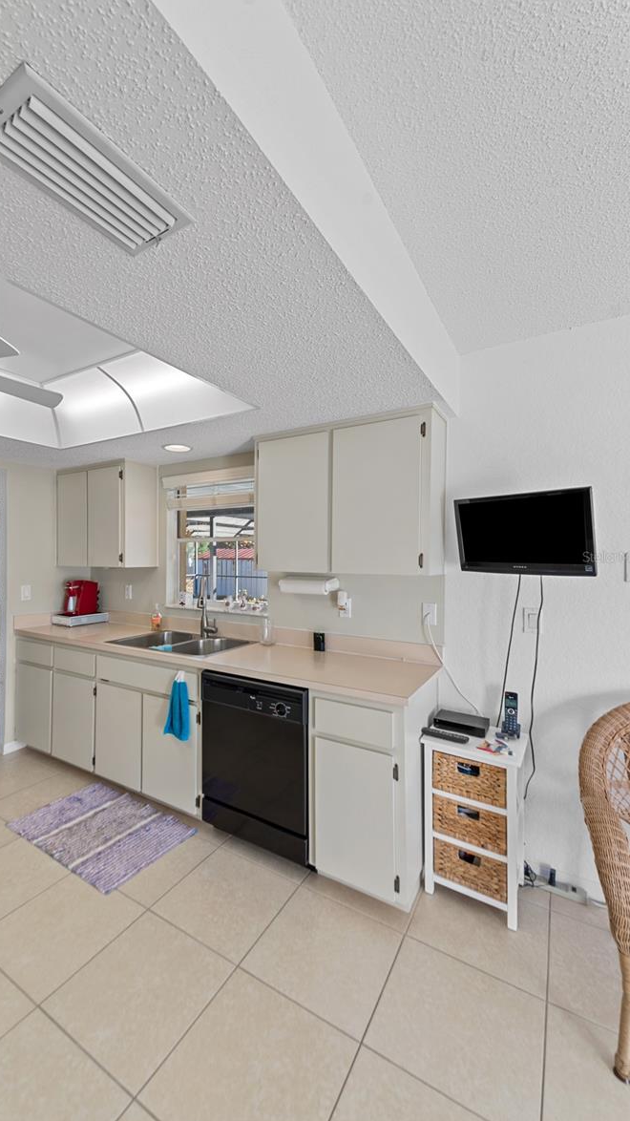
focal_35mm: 15
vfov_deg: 103.0
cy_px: 557
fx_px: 446
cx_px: 264
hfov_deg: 70.0
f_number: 8
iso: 160
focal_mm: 14
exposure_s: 1/15
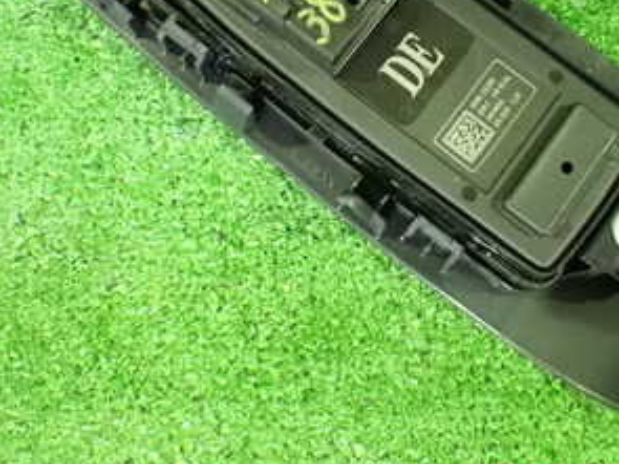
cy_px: 40
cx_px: 342
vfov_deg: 23.3
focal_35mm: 61
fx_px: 1090
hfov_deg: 31.7
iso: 1600
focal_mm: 5.4
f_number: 2.3
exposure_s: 1/25
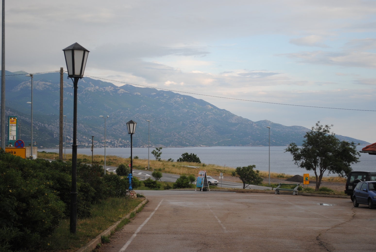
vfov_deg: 16.6
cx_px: 188
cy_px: 126
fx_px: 863
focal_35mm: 82
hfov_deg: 24.6
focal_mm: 55
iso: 100
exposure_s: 1/125
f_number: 5.6
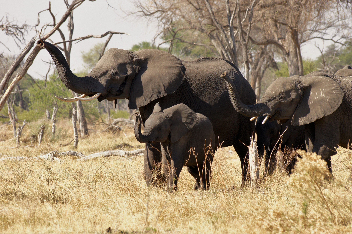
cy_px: 117
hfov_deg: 6.9
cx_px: 176
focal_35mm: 300
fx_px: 2931
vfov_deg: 4.6
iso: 400
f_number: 7.1
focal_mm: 200
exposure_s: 1/500
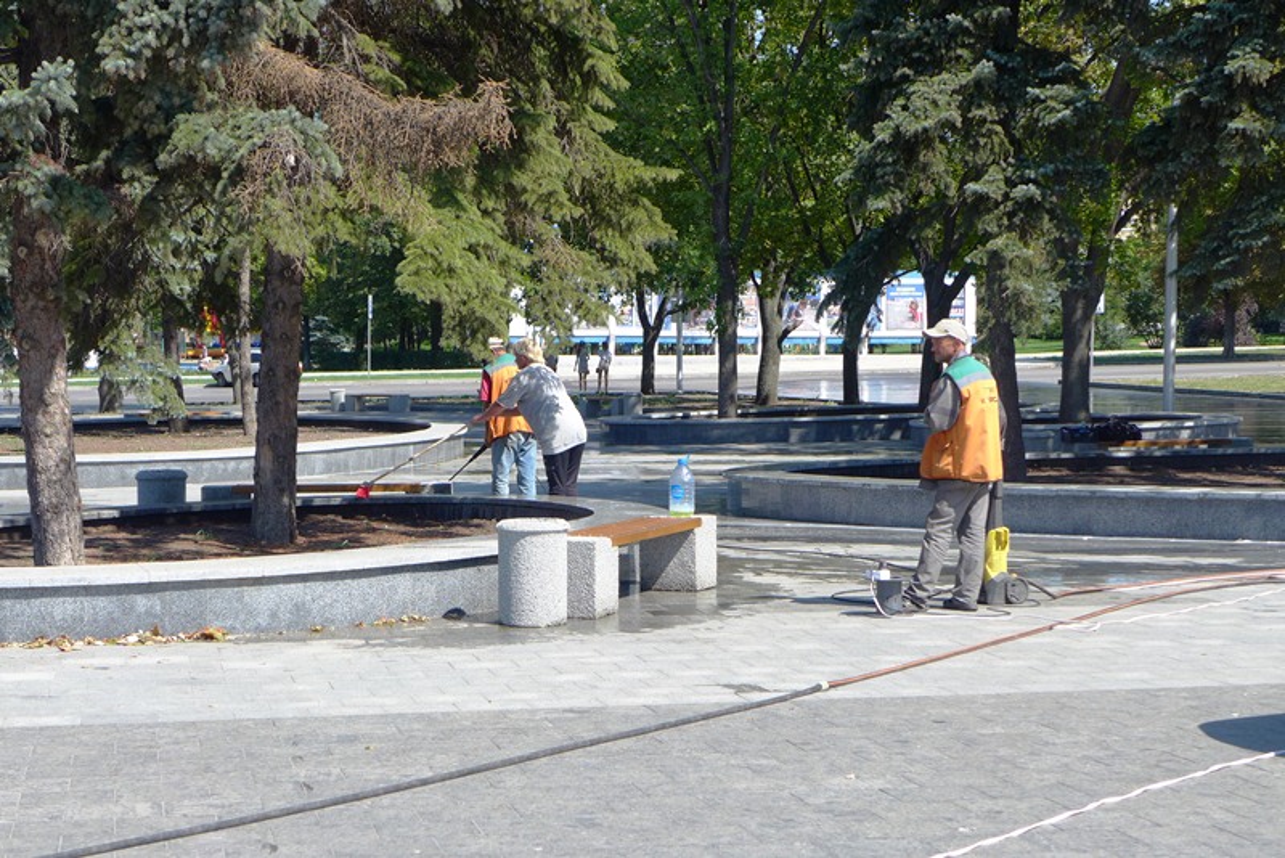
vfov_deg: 18.2
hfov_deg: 27.0
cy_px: 429
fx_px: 2678
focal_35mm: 75
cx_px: 642
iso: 80
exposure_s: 1/1000
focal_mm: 14.7
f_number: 2.8
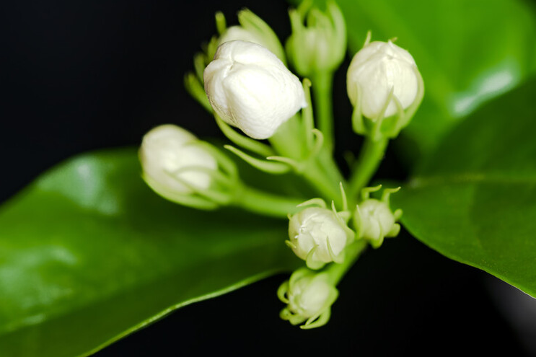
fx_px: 1444
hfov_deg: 21.0
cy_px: 146
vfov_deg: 14.1
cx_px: 313
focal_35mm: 97
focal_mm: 60
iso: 64
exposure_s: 1/2
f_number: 8
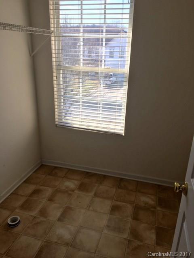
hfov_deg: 48.2
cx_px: 97
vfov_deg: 61.7
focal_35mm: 29
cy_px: 129
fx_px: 217
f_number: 2.2
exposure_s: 1/447
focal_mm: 4.15
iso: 25
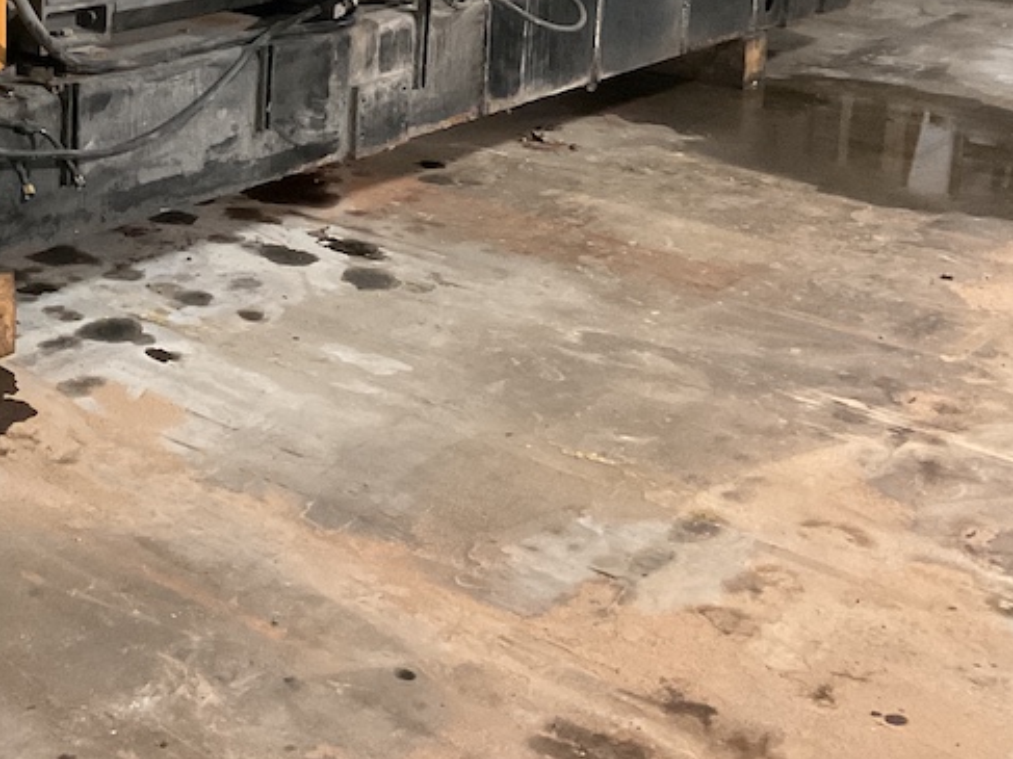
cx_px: 106
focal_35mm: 61
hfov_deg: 30.3
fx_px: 1785
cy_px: -27
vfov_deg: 22.9
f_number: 1.8
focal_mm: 3
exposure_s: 1/30
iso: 400
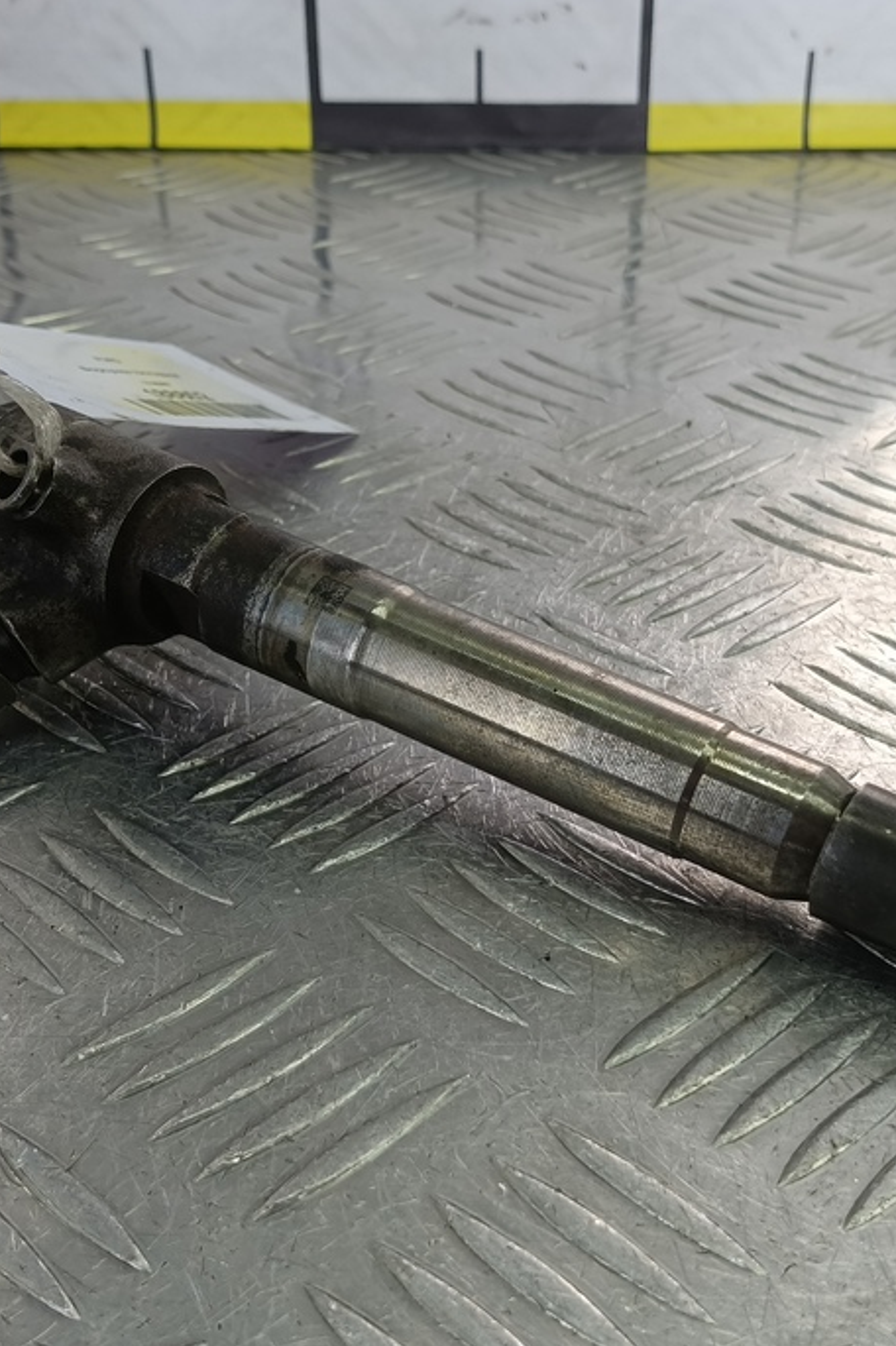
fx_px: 1569
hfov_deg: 31.8
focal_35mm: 42
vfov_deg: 46.3
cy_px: 753
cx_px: 509
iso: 96
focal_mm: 4.11
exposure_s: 1/100
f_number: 1.6
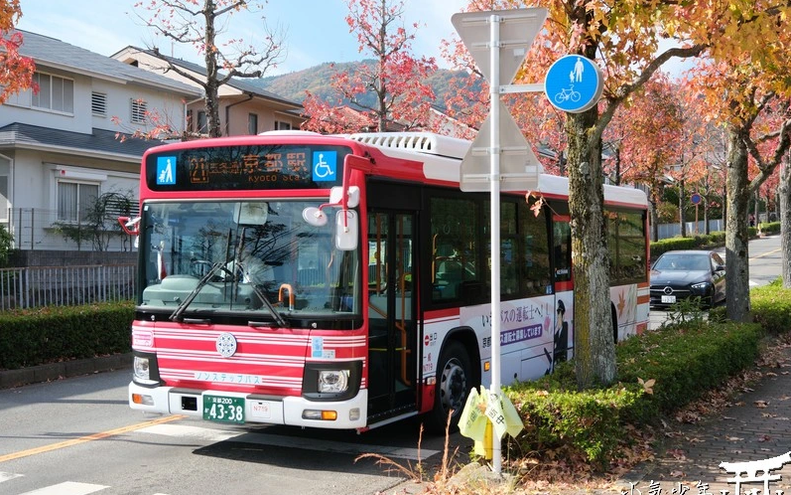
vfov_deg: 28.6
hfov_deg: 44.4
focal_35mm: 45
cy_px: 261
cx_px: 396
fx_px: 970
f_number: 4
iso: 250
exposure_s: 1/250
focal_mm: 29.2
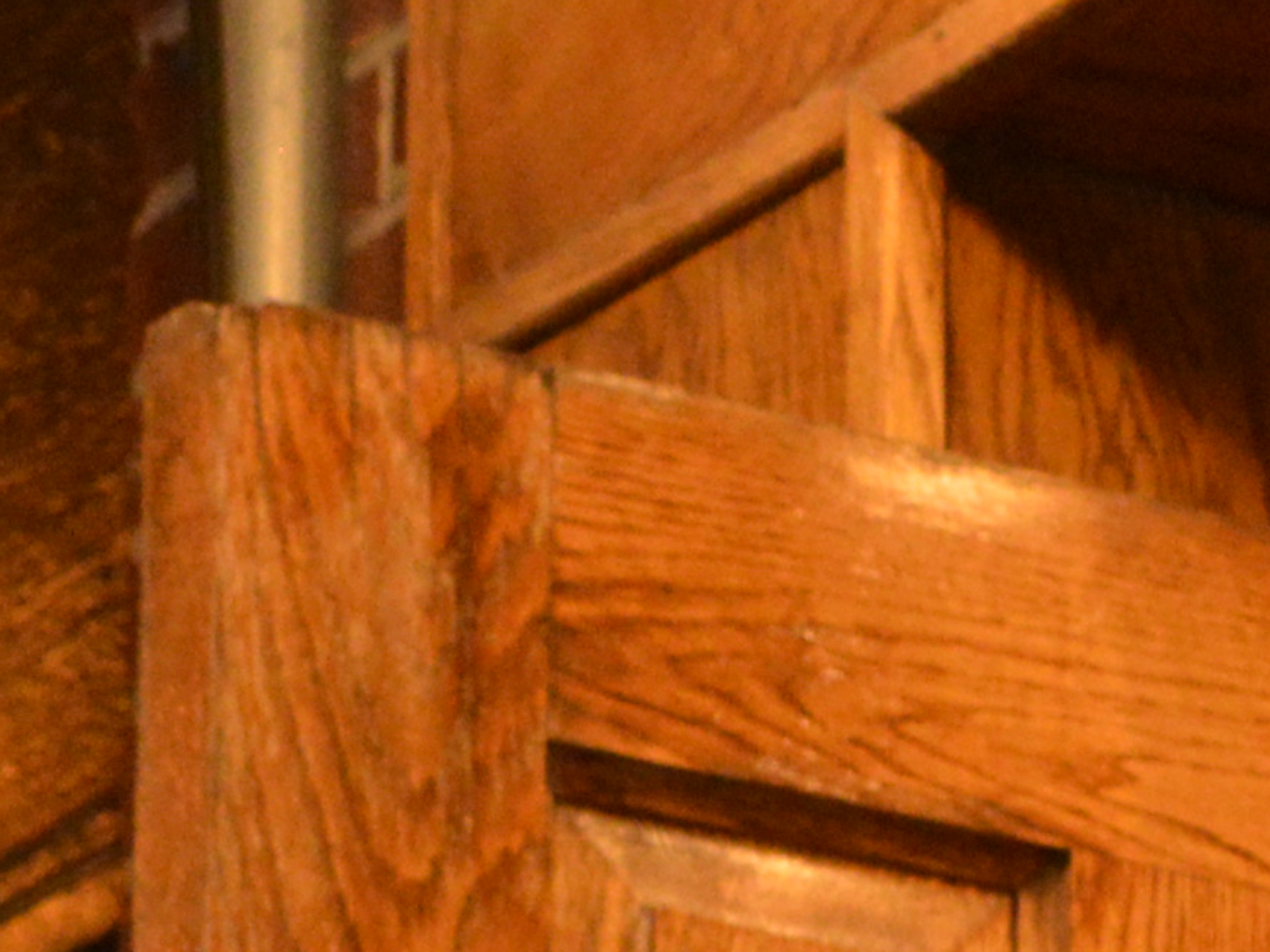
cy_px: 2885
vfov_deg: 6.7
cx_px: 78
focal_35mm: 200
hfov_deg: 9.8
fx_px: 7339
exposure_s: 1/60
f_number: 3.8
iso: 1800
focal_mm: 20
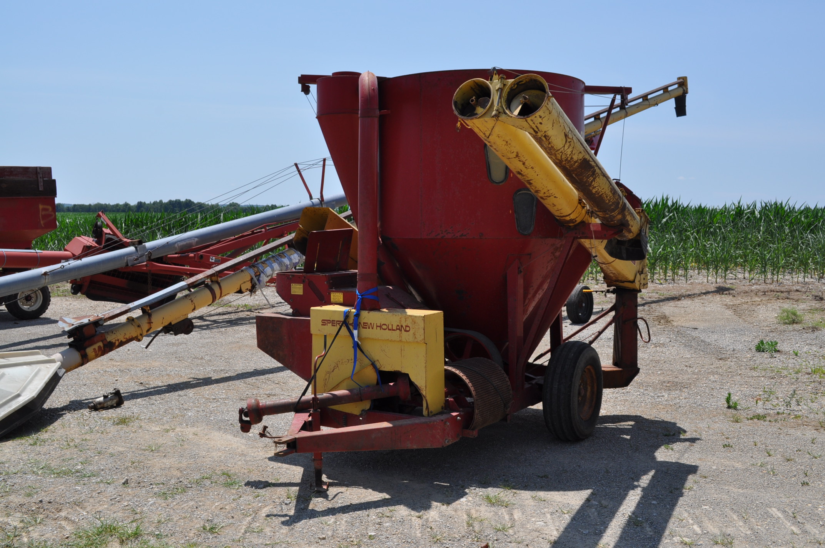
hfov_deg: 53.2
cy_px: 274
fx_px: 824
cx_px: 412
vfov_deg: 36.8
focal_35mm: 36
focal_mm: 24
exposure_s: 1/320
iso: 200
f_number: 9
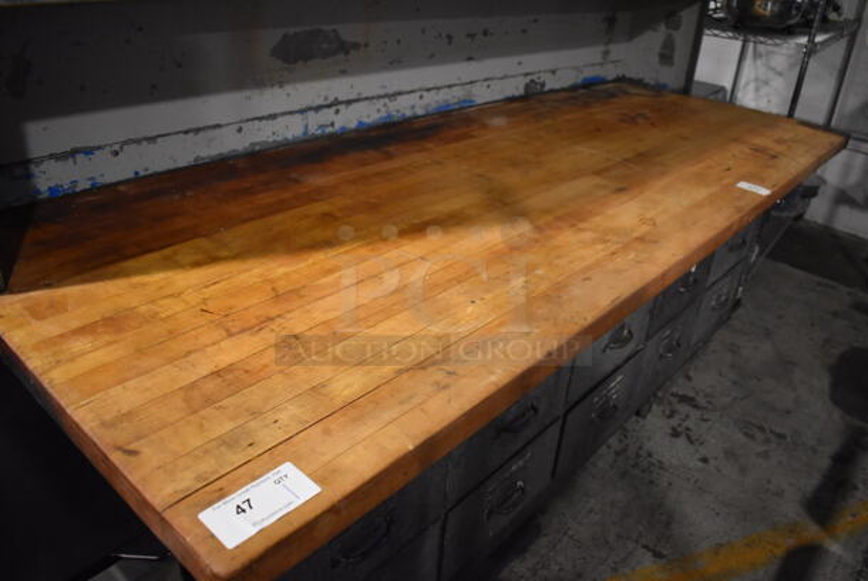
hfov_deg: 67.3
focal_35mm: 27
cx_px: 434
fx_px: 652
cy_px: 290
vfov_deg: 48.0
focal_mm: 18
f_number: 3.5
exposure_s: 1/125
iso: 3200
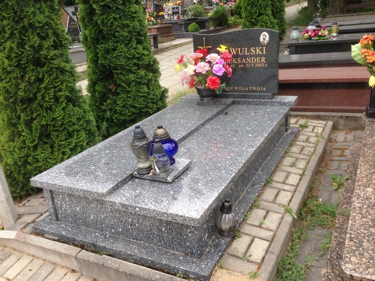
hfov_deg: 55.4
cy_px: 140
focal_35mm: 33
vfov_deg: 42.9
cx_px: 188
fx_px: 357
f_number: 2.4
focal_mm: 4.12
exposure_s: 1/427
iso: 50
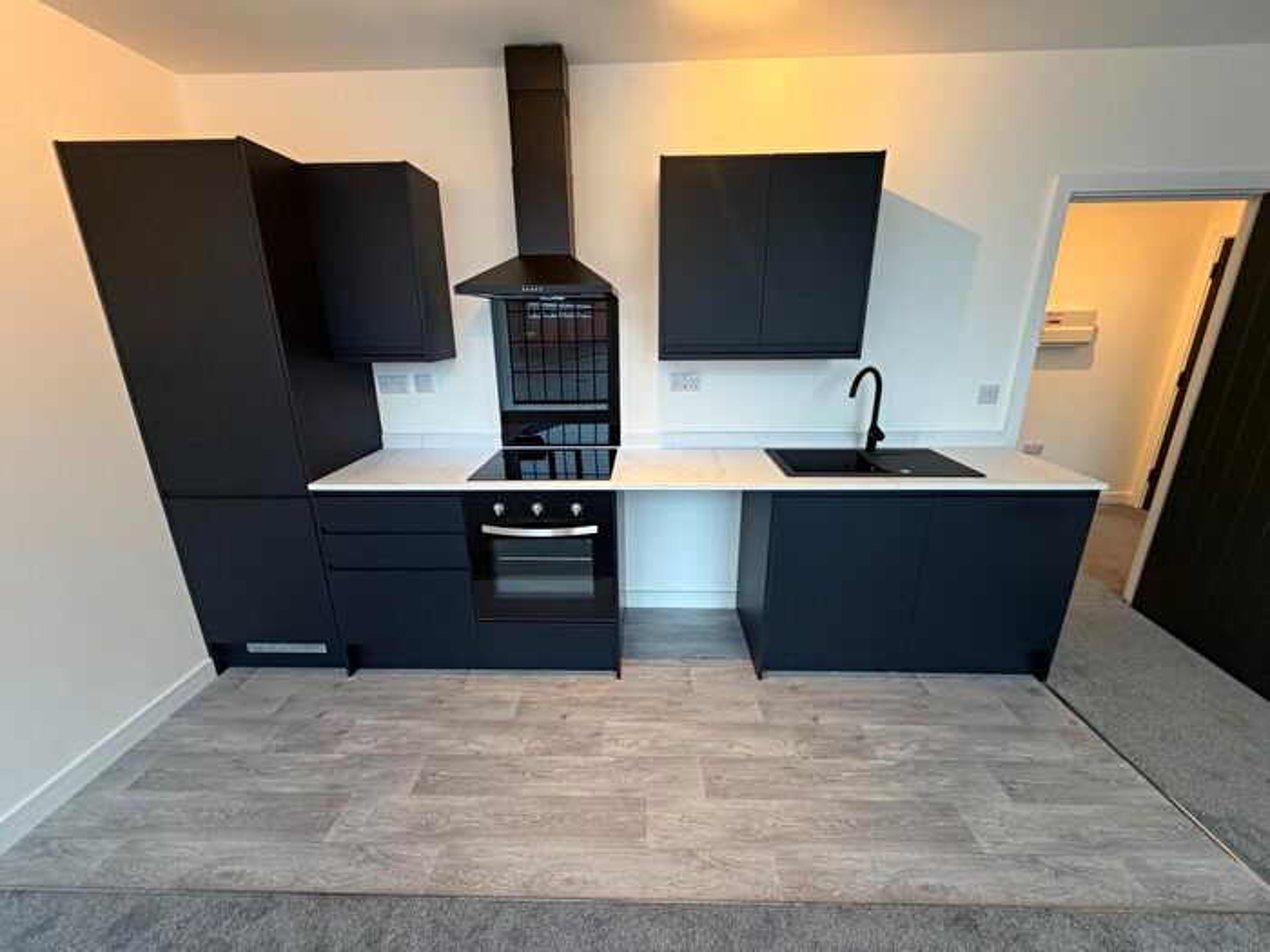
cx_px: 635
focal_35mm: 14
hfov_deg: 102.1
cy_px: 476
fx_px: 514
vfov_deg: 85.7
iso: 160
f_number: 2.2
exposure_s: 1/50
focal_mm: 2.22
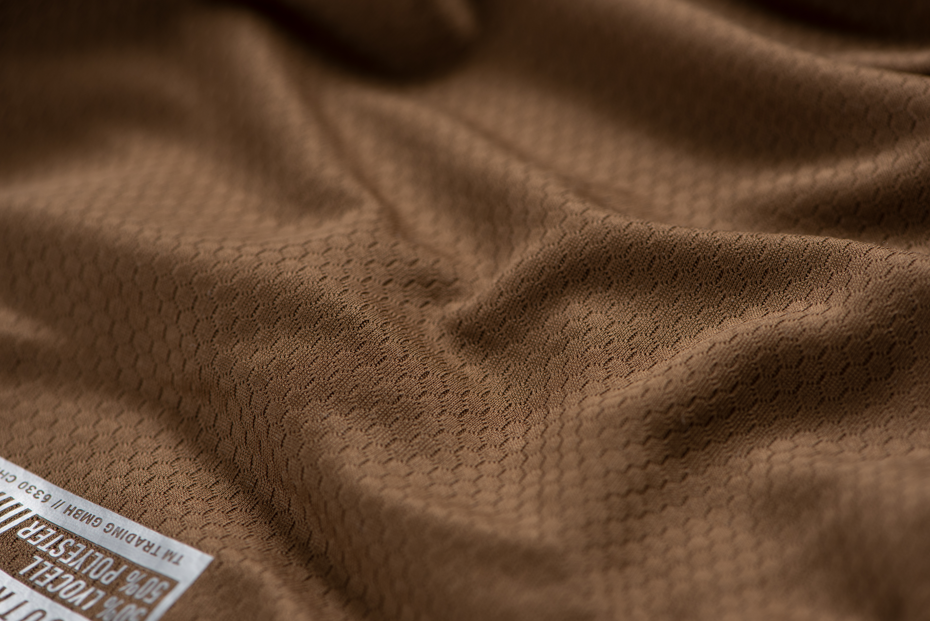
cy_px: 310
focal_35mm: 105
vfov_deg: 13.1
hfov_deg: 19.4
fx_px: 2713
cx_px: 465
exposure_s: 1/160
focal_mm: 105
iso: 100
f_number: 9
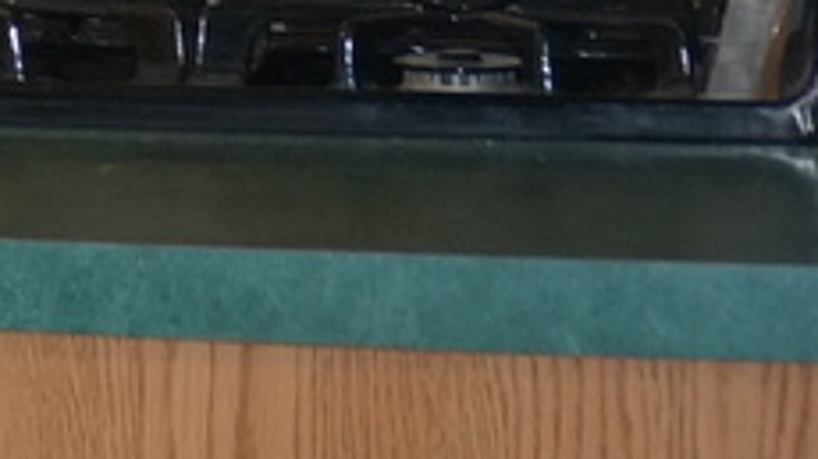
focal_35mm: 244
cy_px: -505
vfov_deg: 4.9
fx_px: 5289
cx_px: -1937
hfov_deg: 7.4
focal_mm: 22
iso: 400
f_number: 4
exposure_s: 1/60
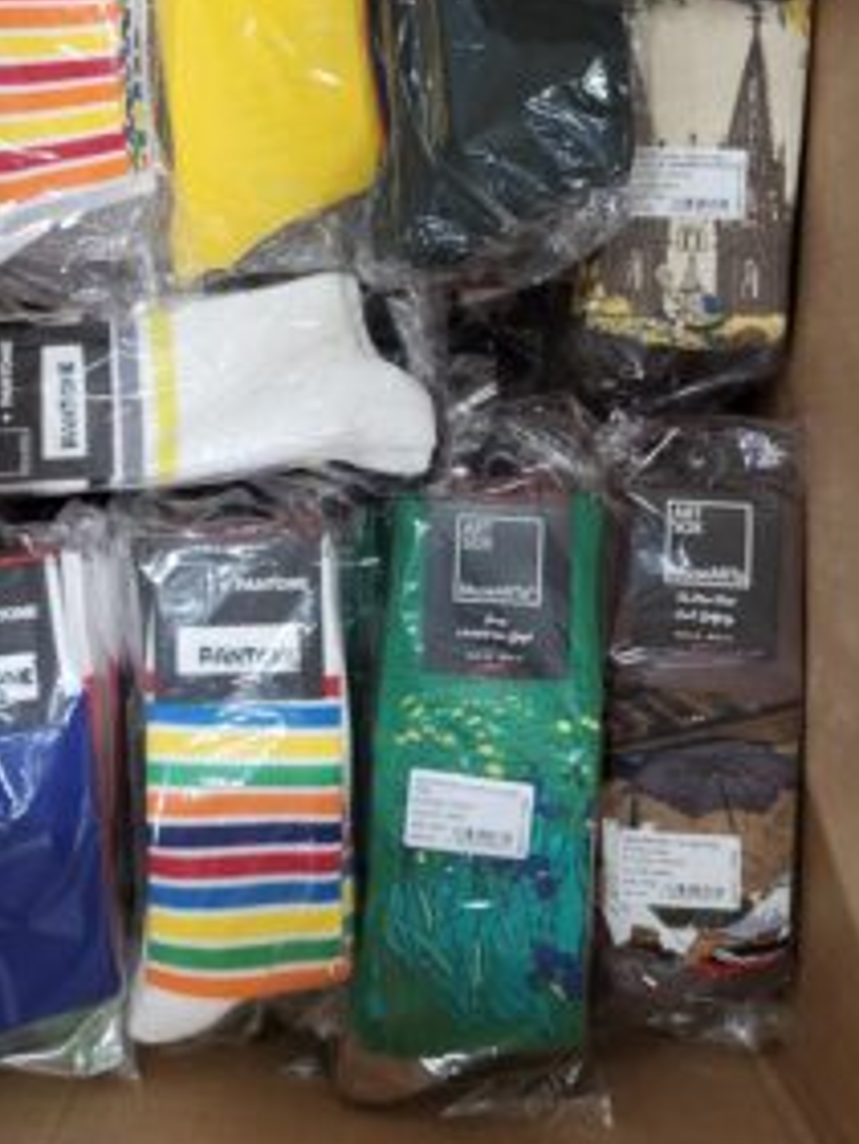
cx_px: 346
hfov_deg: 38.5
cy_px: 395
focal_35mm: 37
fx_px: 1223
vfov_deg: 49.4
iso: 320
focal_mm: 5.4
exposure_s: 1/50
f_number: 1.8
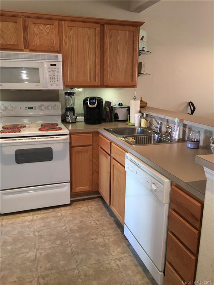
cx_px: 107
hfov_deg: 48.2
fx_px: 239
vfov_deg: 61.7
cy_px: 142
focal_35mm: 29
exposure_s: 1/30
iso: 50
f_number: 2.2
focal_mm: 4.15
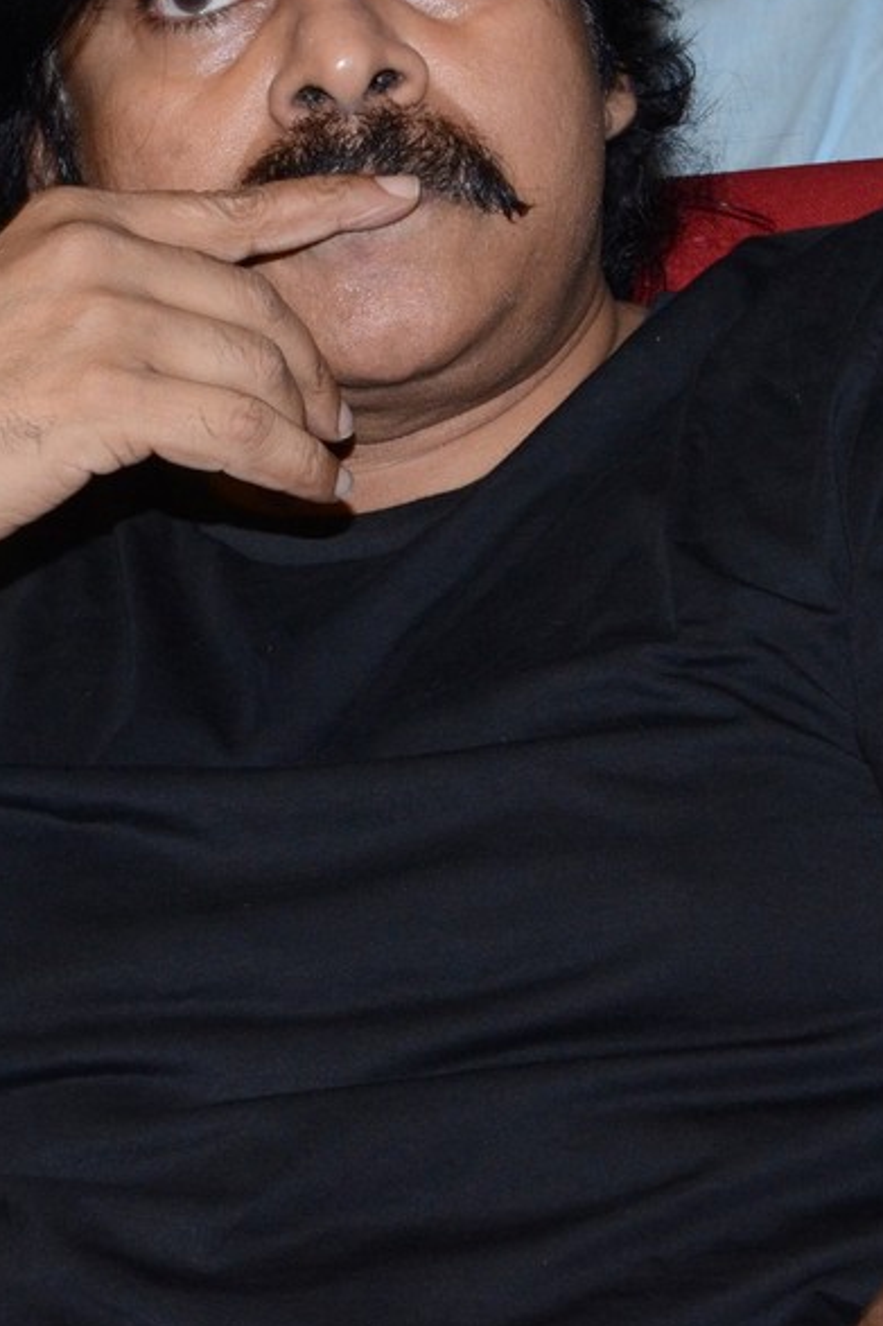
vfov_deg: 10.8
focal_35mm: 191
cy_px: 472
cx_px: 343
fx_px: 7031
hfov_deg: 7.2
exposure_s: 1/125
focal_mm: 62
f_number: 14
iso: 1250
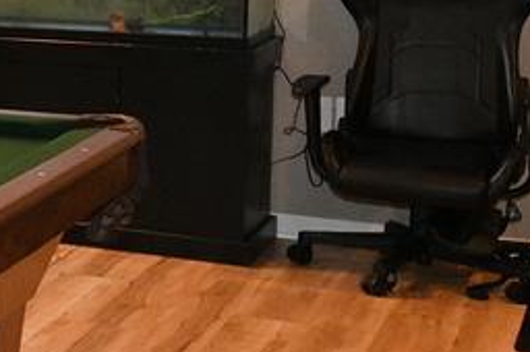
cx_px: -671
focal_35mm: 112
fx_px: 1647
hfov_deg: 13.9
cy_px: -14
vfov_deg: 12.0
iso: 500
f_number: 4
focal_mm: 14
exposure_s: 1/80
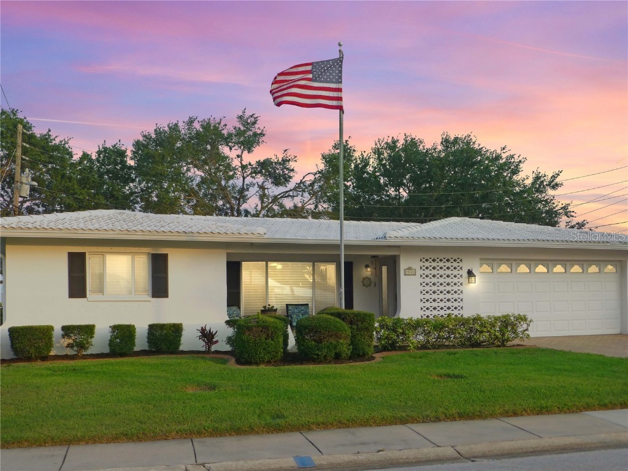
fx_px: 708
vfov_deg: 36.8
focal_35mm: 39
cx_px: 314
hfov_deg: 47.9
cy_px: 236
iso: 100
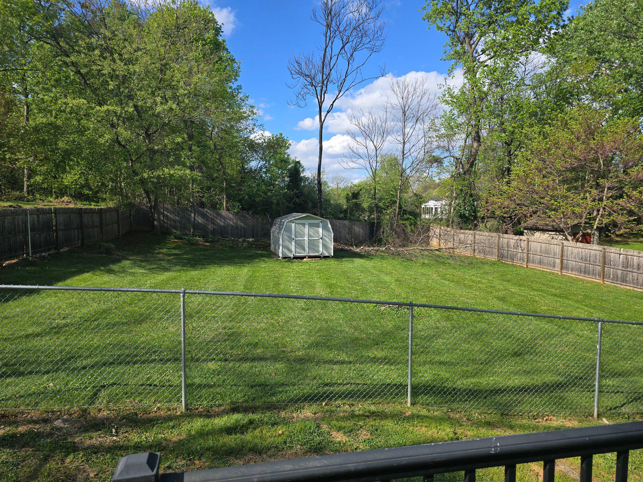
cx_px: 322
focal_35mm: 23
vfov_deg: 58.9
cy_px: 241
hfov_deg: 73.9
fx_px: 427
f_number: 1.7
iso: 12
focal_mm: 6.3
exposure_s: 1/560
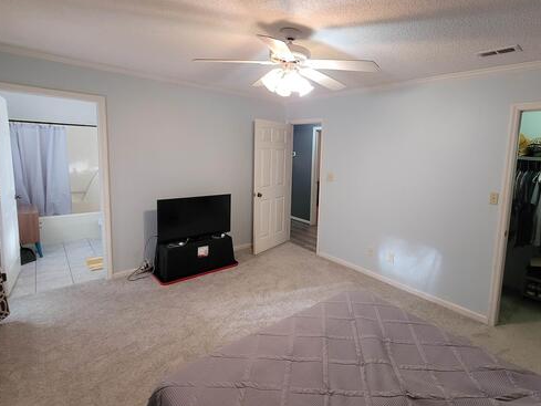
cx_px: 329
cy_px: 186
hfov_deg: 89.7
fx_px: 266
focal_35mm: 17
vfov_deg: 74.6
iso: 400
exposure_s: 1/60
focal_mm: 2.2
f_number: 2.2
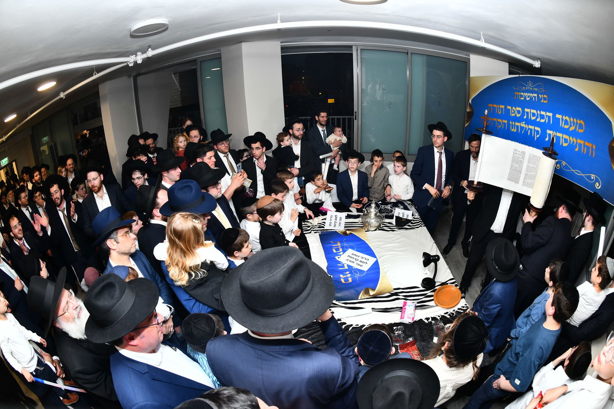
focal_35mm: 16
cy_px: 204
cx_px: 307
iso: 640
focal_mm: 16
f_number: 5.6
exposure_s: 1/125
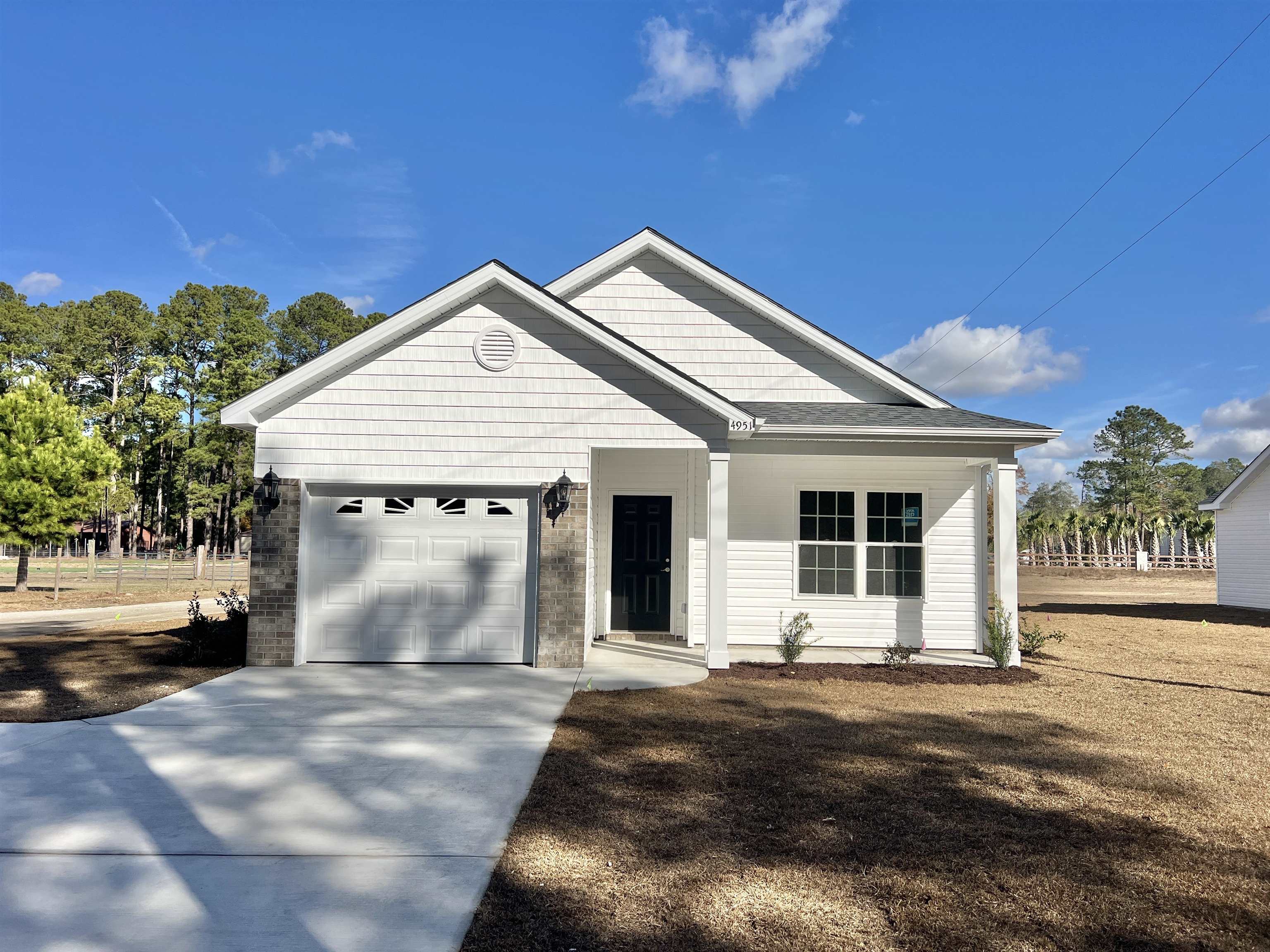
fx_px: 954
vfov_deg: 53.1
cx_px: 635
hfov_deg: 67.3
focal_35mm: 26
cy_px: 476
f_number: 1.5
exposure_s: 1/8000
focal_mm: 5.7
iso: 50
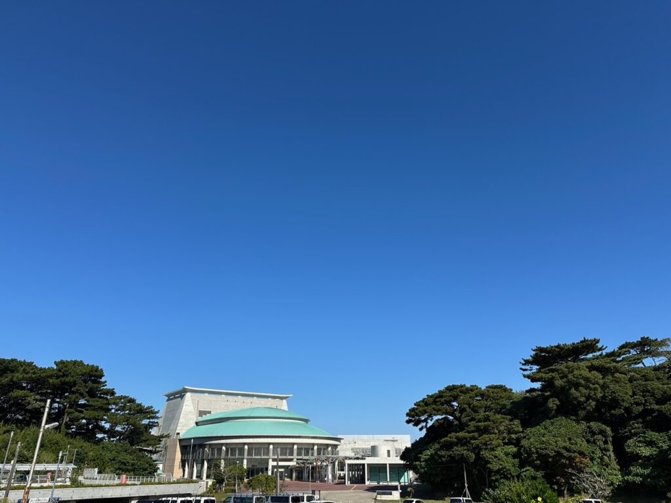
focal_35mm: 24
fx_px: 465
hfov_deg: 71.6
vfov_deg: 56.8
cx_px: 336
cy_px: 252
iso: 80
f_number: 1.78
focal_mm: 6.86
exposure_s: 1/5848
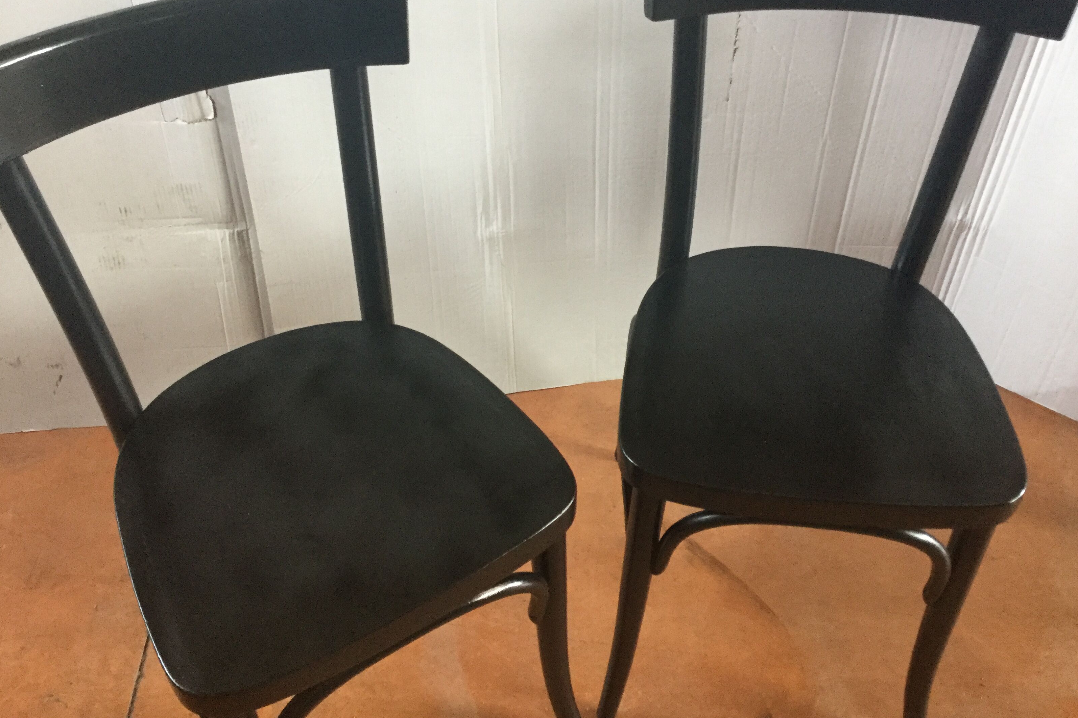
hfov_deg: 57.2
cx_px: 540
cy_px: 313
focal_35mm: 33
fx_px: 988
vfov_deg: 39.9
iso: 160
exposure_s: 1/33
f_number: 2.4
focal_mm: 3.3
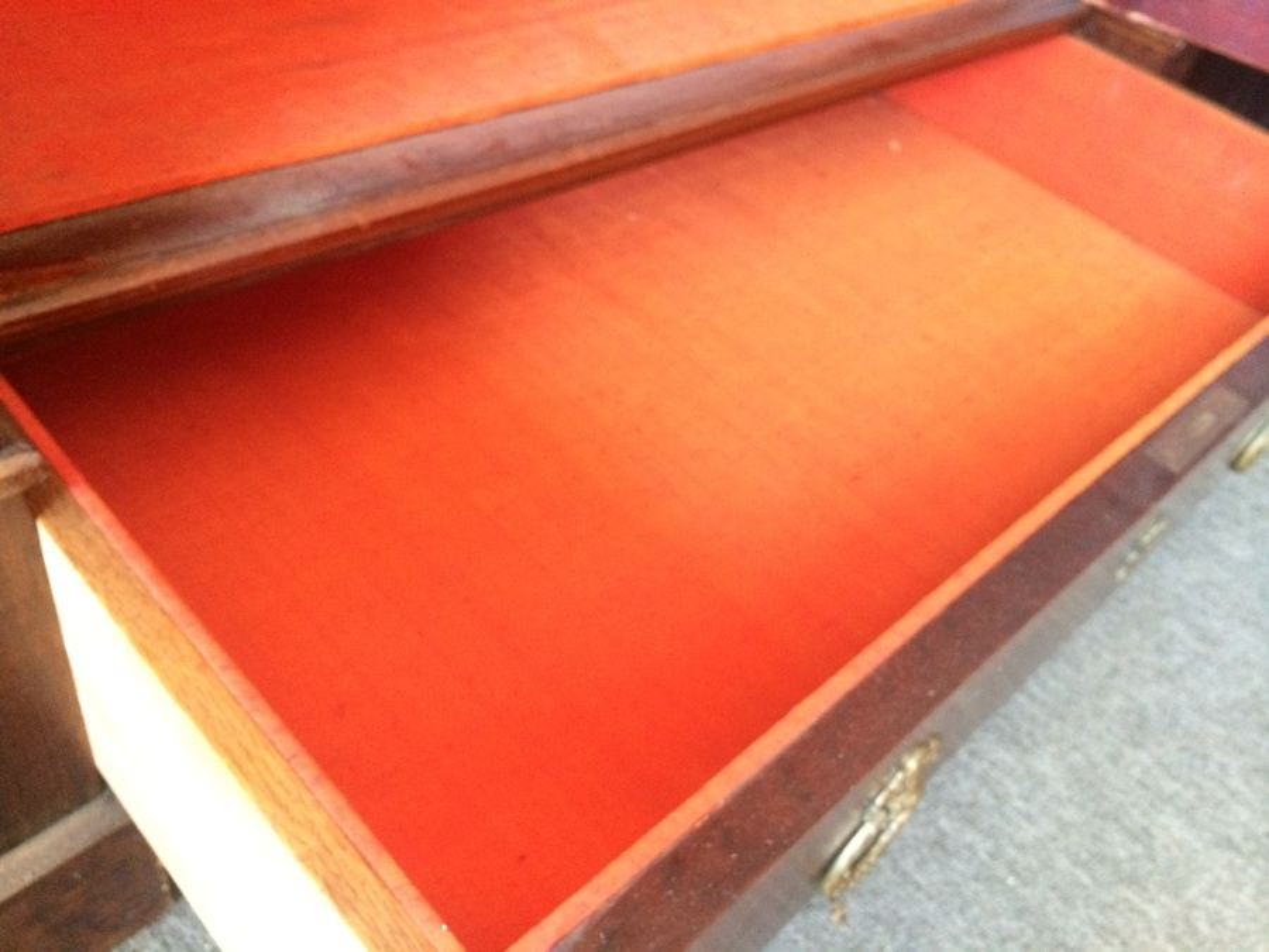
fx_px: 1100
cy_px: 476
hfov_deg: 60.0
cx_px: 634
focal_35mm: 30
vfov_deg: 46.8
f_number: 2.2
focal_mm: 4.12
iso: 320
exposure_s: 1/15
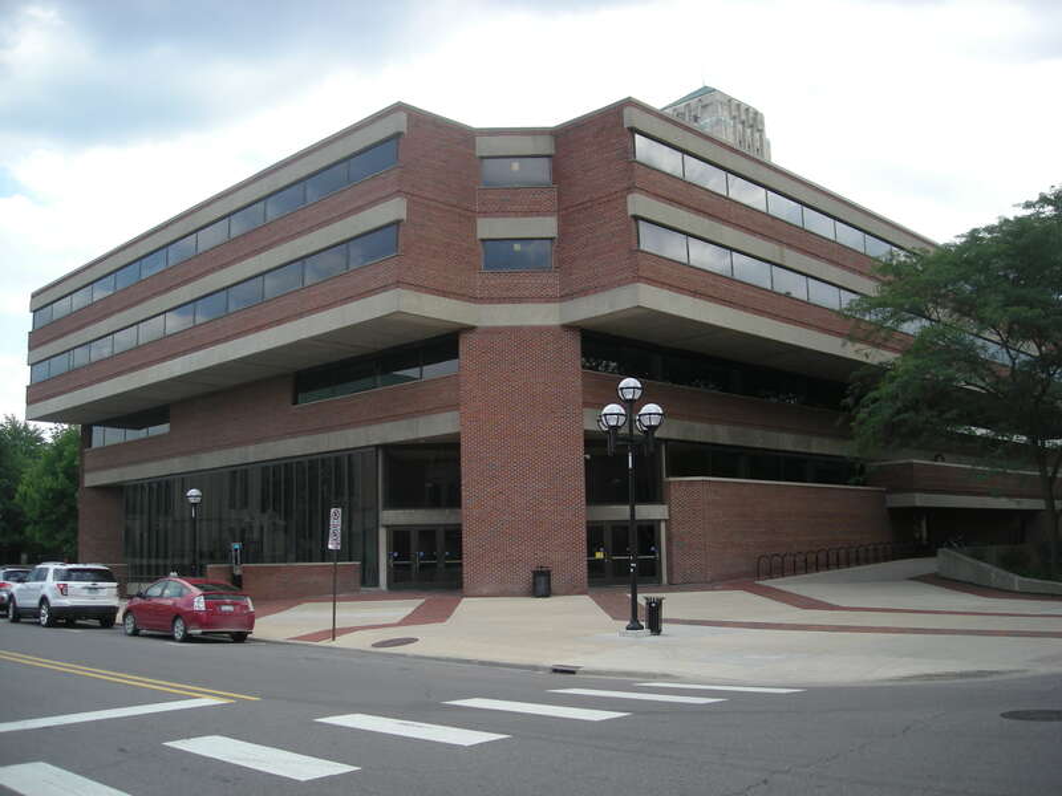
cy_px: 398
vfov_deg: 40.7
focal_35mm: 35
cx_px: 531
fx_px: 1074
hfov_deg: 52.6
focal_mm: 5.7
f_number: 2.8
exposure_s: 1/296
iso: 50
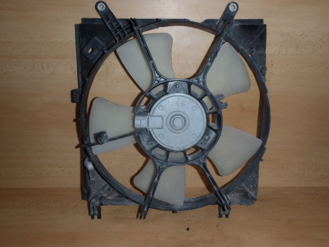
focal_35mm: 28
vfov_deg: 49.7
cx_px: 164
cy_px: 124
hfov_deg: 63.4
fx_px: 266
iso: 100
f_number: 3.9
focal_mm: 5
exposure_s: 1/30
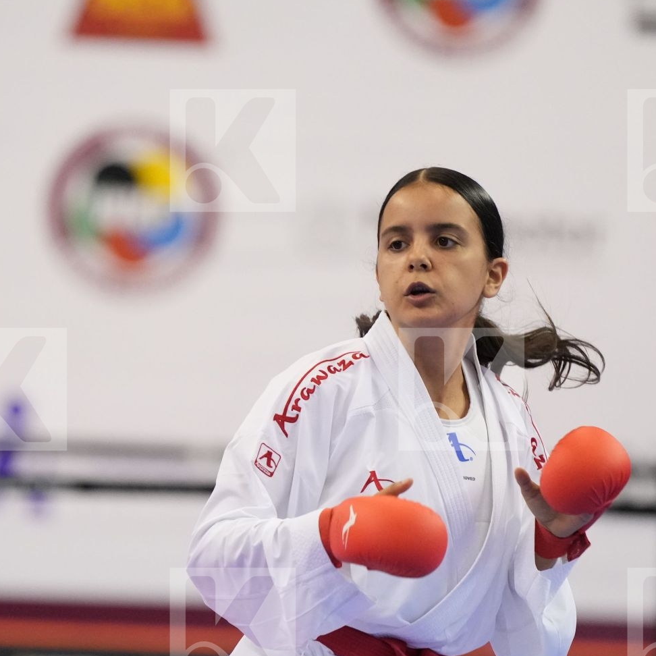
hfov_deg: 3.7
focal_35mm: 472
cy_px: 389
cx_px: 233
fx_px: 10120
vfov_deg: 3.7
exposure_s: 1/1000
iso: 3200
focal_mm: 200
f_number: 2.8
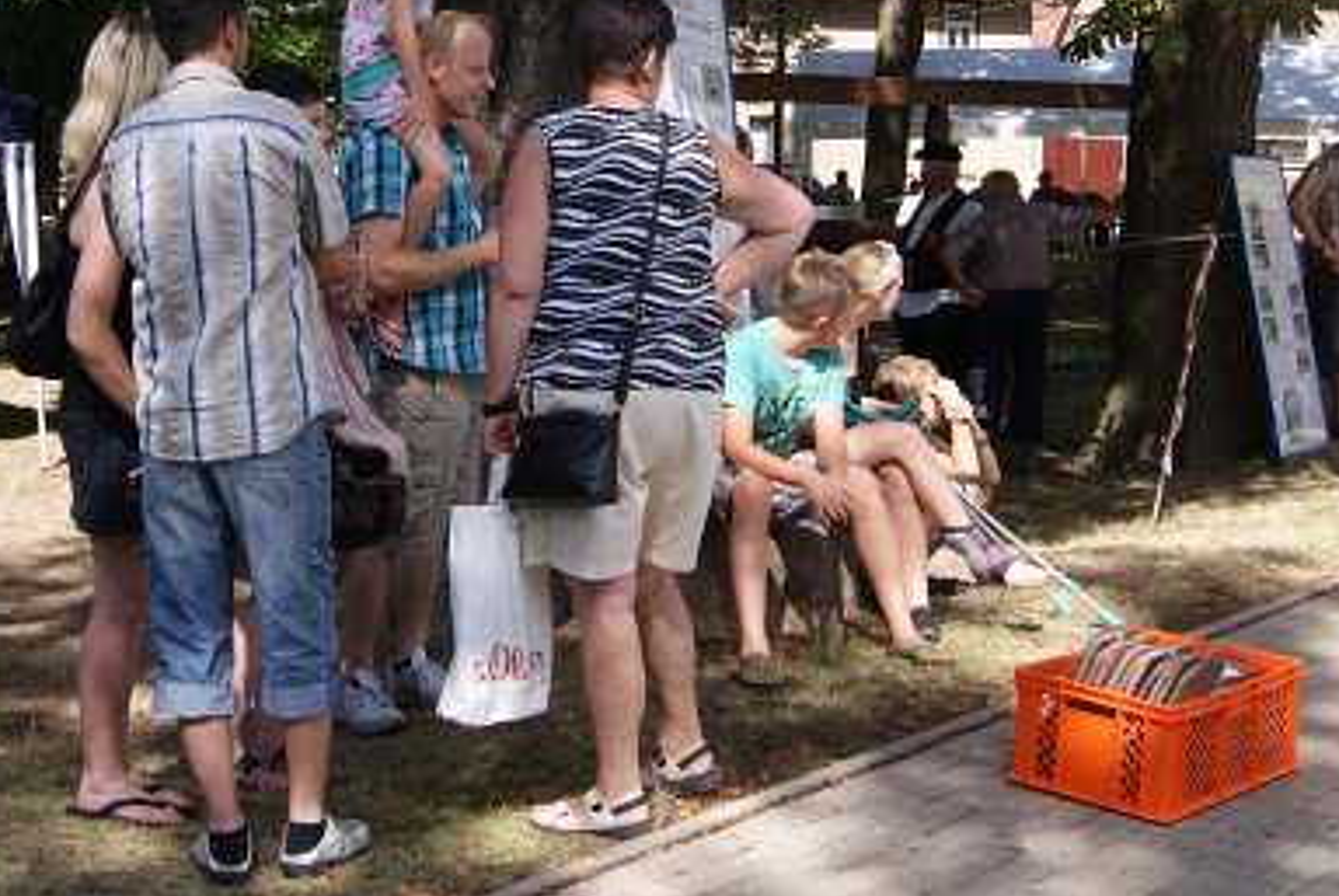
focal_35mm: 55
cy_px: 255
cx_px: 568
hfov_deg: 36.1
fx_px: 2048
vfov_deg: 24.5
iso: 100
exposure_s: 1/80
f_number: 8
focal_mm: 22
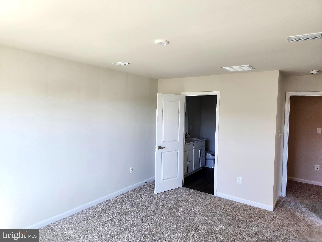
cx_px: 161
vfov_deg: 58.9
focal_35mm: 23
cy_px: 121
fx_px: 214
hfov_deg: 73.9
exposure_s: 1/180
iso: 80
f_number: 1.8
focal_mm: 6.4
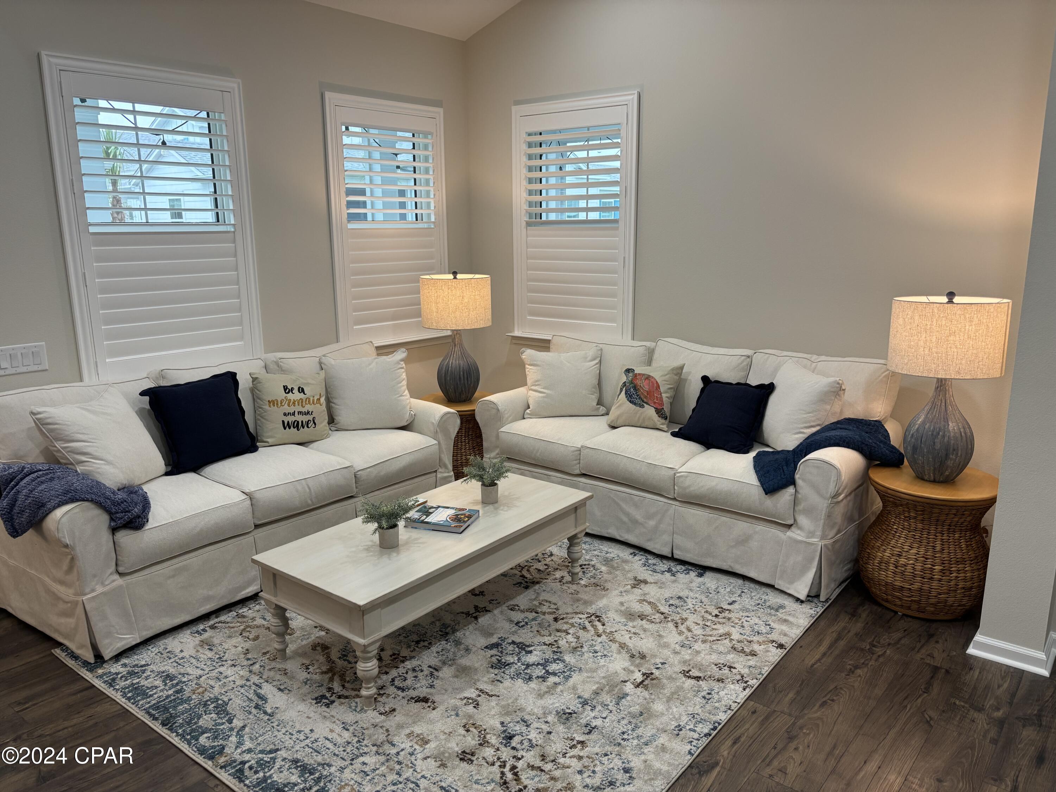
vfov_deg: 53.1
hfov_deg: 67.3
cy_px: 396
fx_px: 793
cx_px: 528
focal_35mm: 26
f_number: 1.6
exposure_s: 1/120
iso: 125
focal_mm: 5.96
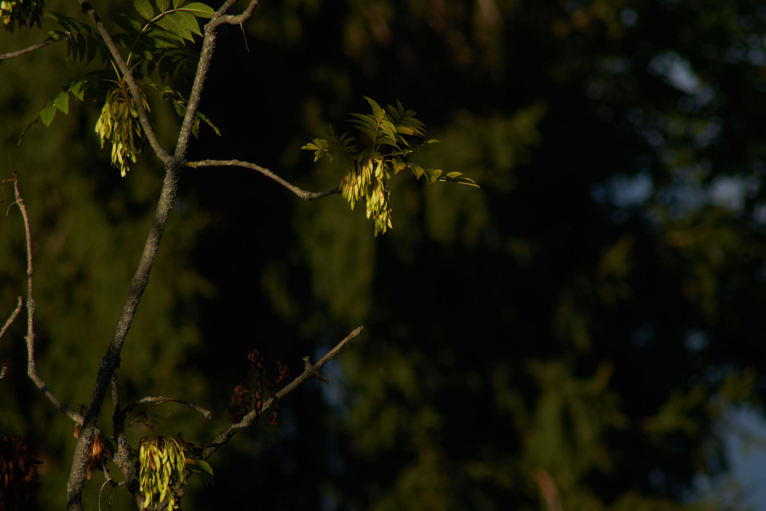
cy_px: 256
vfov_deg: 1.5
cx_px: 383
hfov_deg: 2.3
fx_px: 19149
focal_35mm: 900
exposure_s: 1/1000
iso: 400
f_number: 11
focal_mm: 600
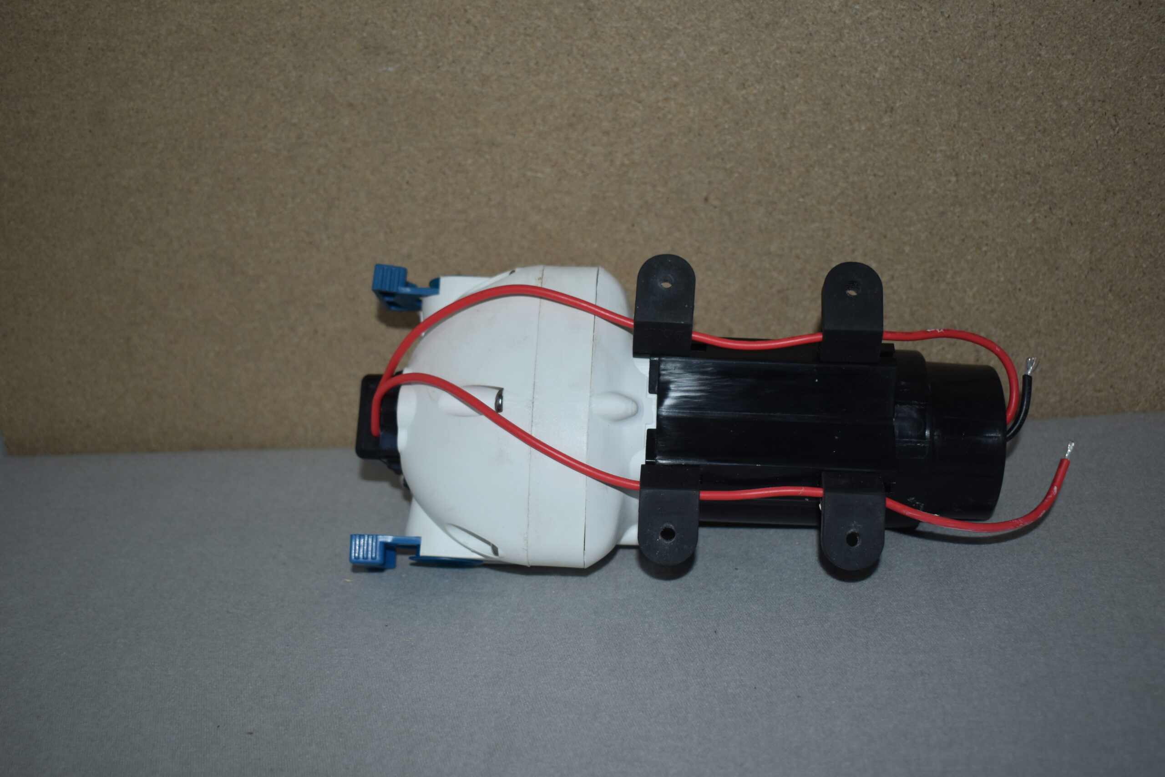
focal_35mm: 39
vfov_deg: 34.2
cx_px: 582
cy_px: 388
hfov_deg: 49.6
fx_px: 1262
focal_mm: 26
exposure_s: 1/60
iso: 220
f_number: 4
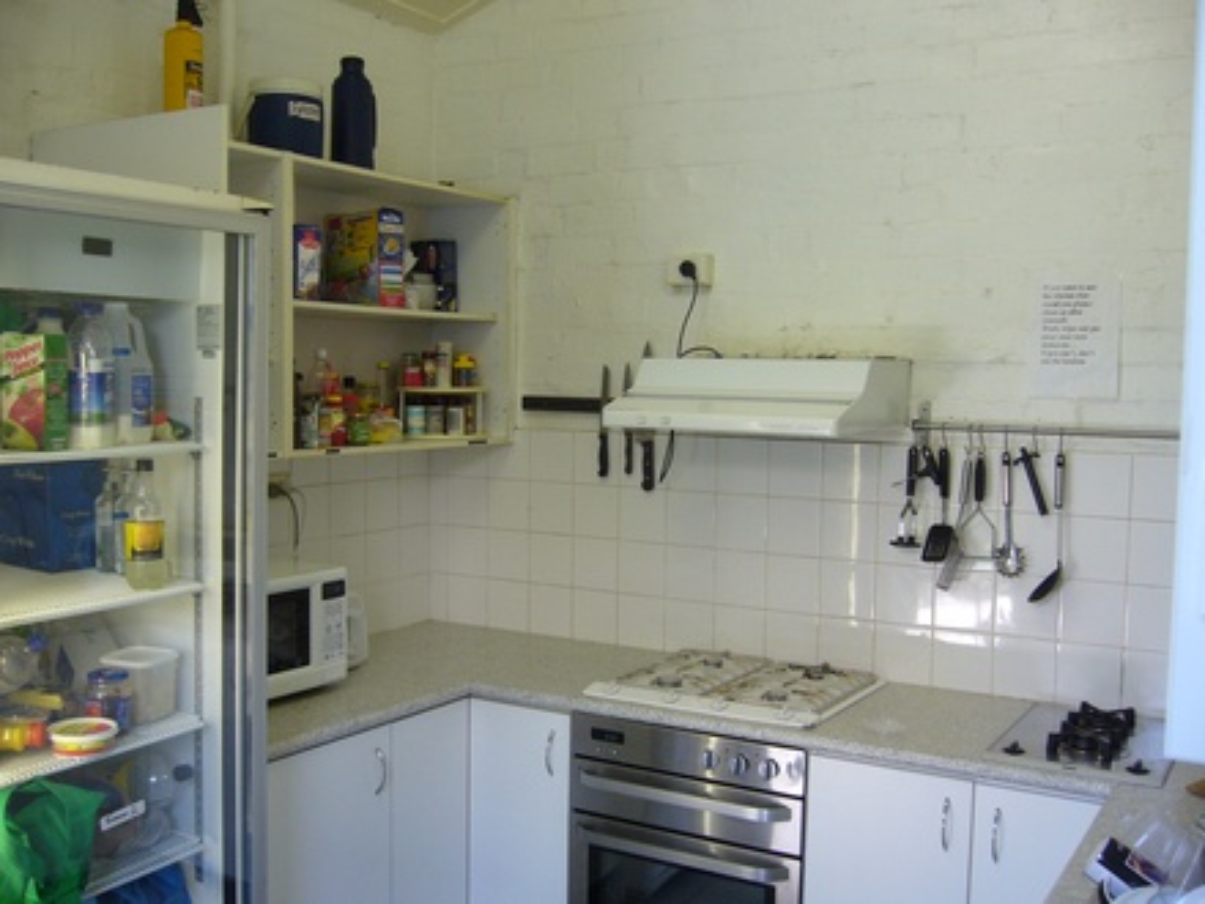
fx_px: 1218
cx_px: 602
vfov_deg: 40.7
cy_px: 452
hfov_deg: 52.6
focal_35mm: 35
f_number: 2.8
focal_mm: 5.8
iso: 100
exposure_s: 1/20
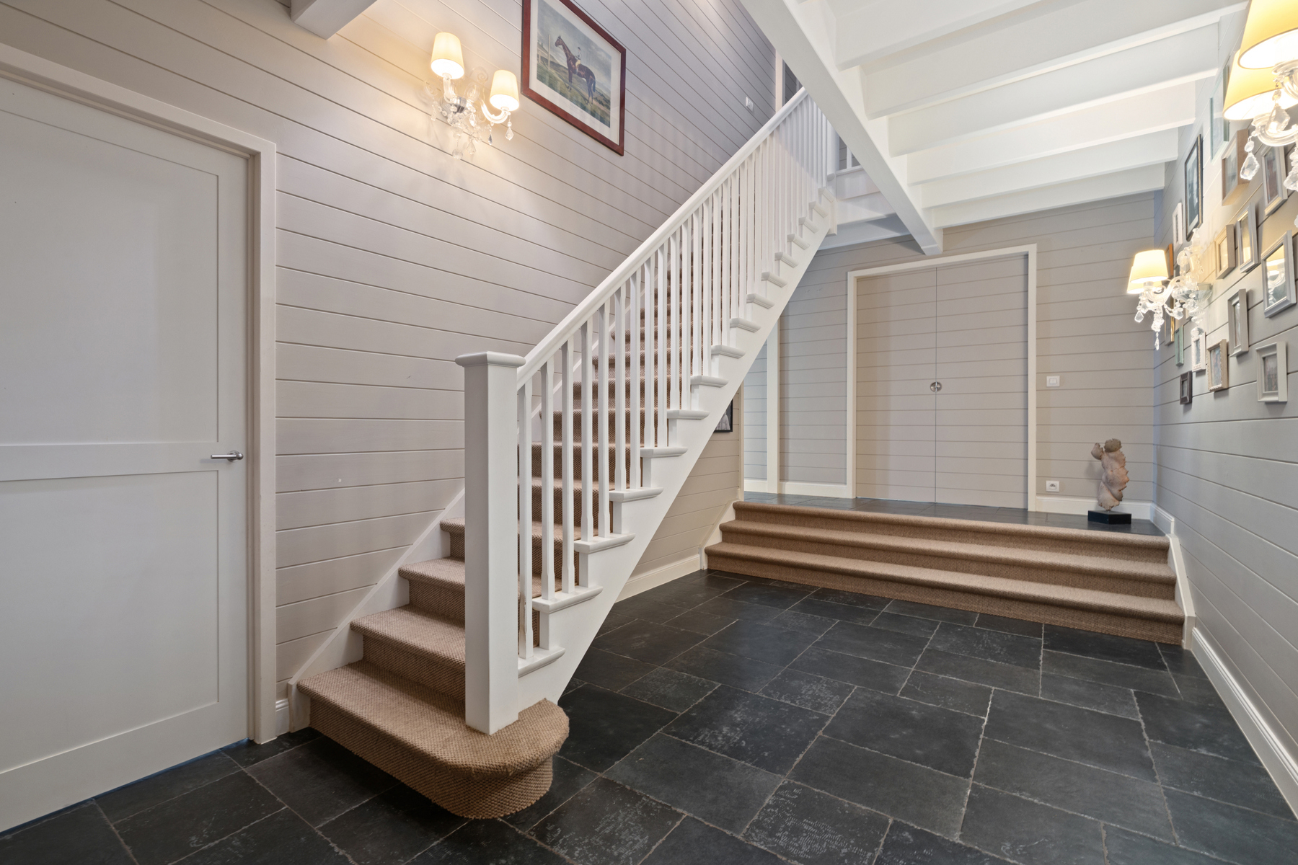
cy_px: 432
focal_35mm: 16
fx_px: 595
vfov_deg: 72.1
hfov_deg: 95.0
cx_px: 649
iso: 250
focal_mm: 16.5
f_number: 11
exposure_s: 15
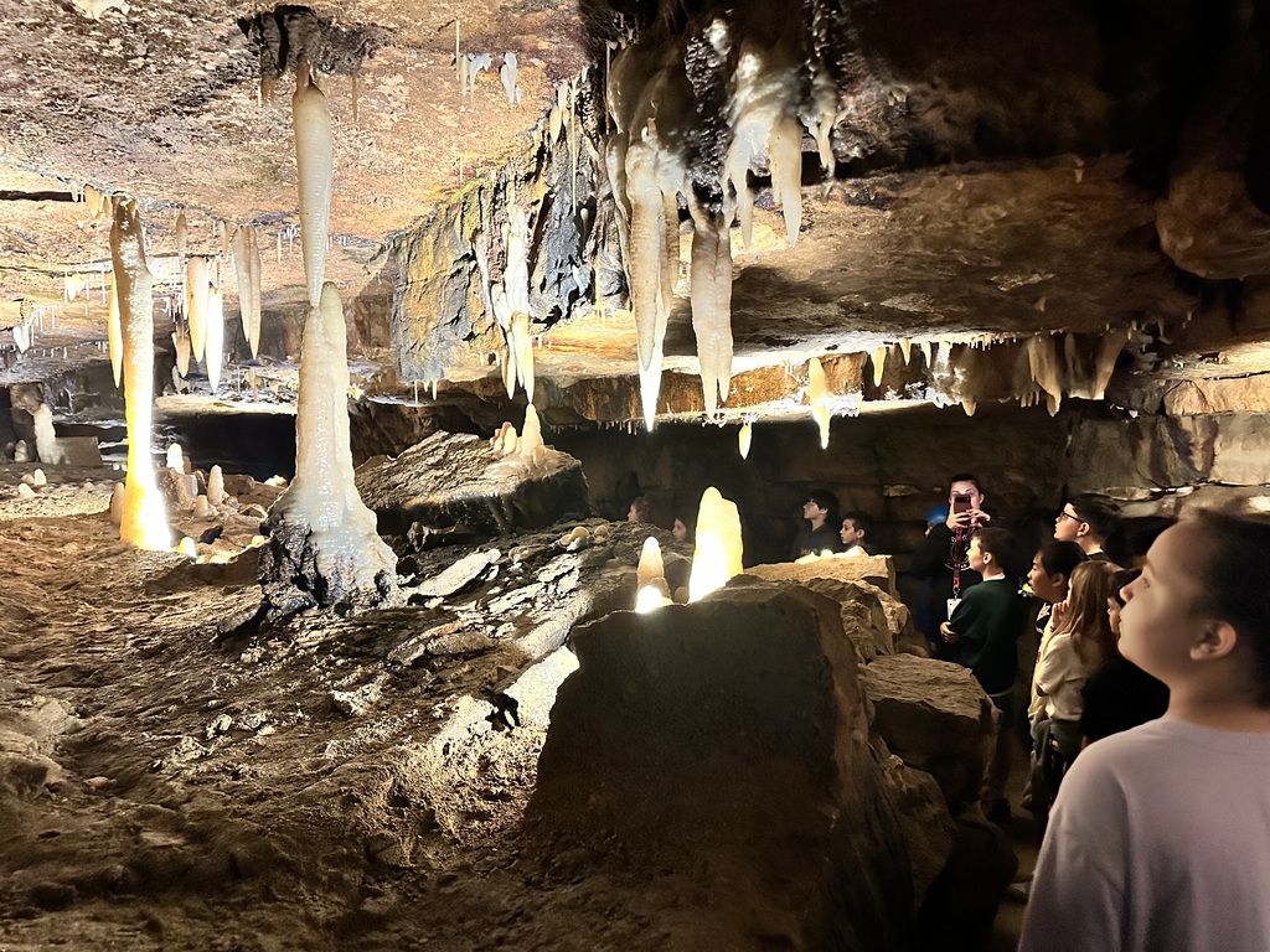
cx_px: 635
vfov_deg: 56.8
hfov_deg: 71.6
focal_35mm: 24
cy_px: 476
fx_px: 881
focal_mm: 6.86
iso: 800
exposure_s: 1/40
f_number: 1.78
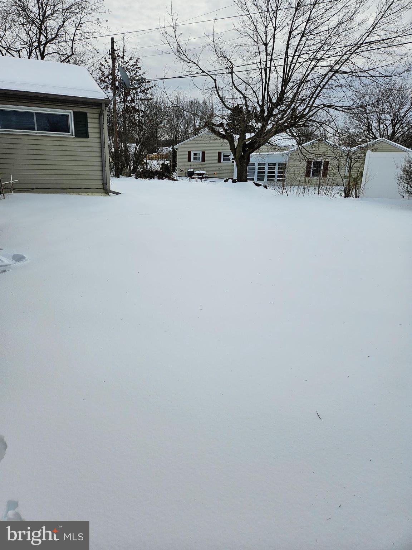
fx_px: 365
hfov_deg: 58.9
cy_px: 275
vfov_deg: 73.9
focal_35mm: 23
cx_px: 206
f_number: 1.8
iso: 25
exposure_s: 1/4373
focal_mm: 5.4
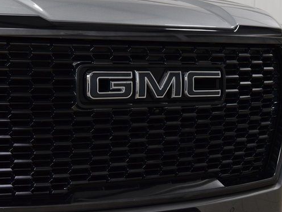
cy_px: 93
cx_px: 141
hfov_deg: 21.1
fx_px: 758
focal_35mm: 93
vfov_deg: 15.9
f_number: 8
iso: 1600
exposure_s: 1/60
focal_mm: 50
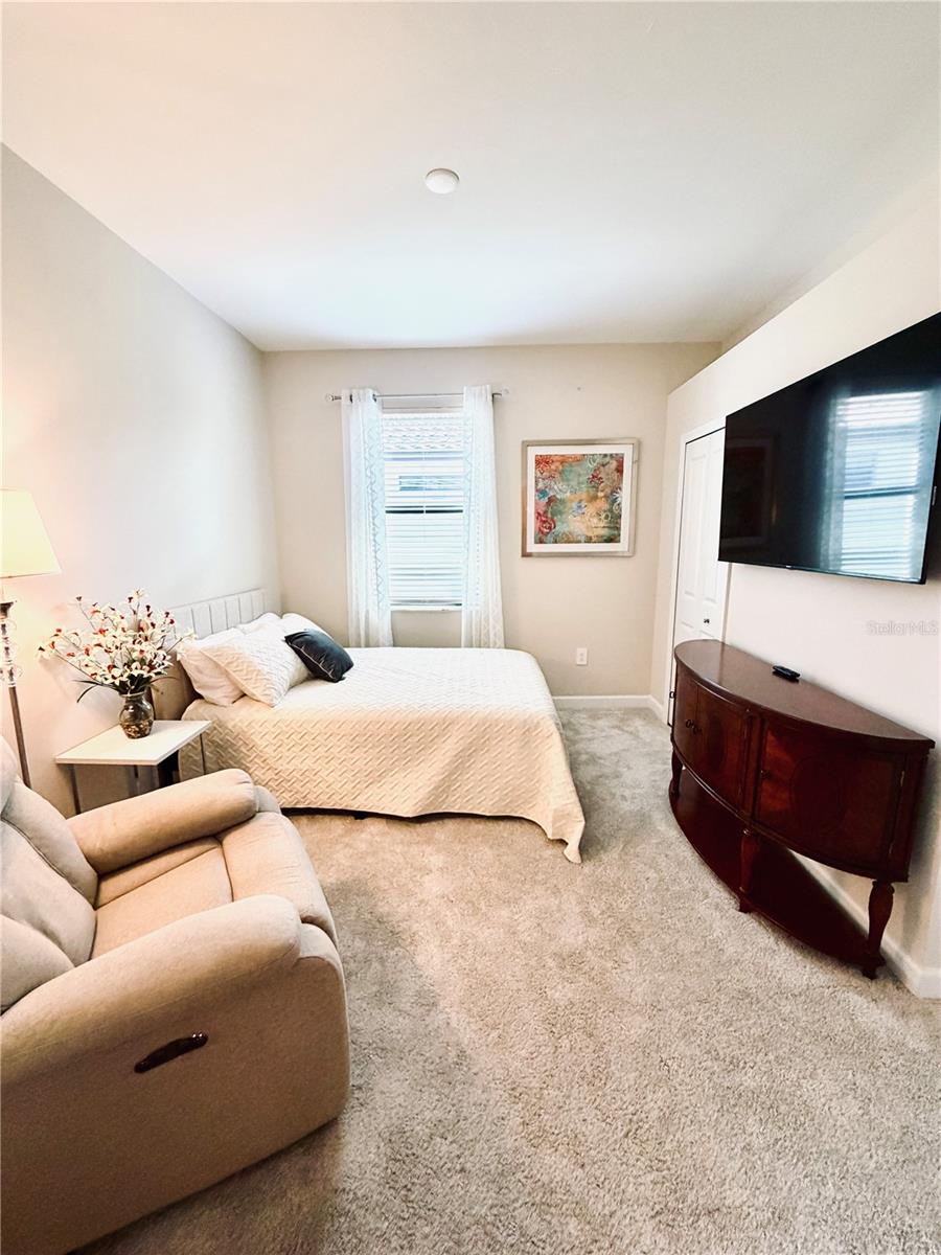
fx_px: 507
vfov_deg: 102.1
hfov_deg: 85.7
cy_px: 628
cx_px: 470
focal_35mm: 14
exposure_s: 1/120
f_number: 2.2
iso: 250
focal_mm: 2.22
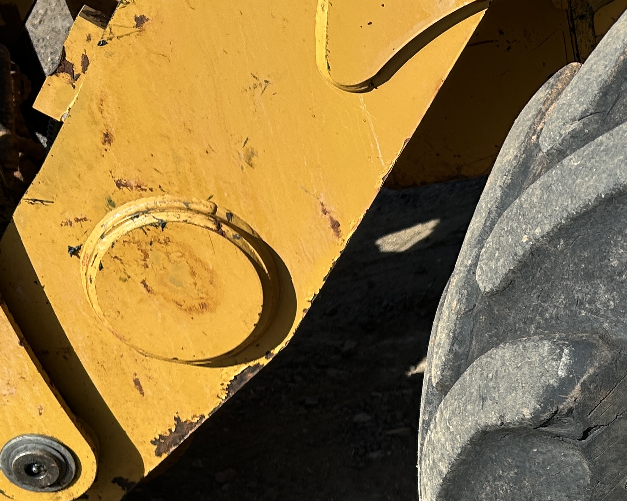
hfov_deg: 25.3
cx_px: 712
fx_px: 1280
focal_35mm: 69
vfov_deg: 21.6
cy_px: 458
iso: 50
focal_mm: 5.7
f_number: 1.5
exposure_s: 1/3460
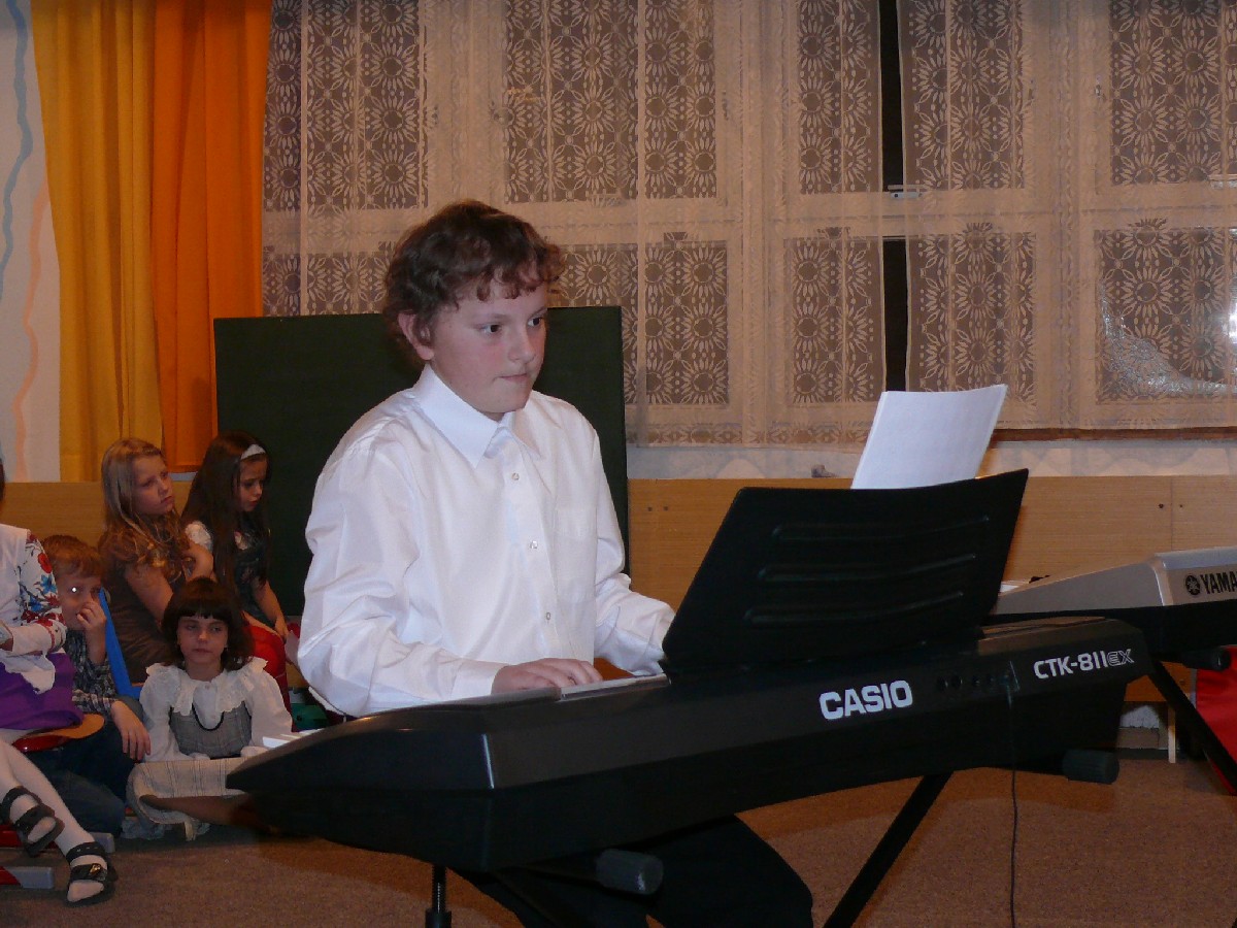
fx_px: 2394
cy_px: 464
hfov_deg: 29.0
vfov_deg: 21.9
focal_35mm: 67
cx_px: 618
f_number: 3.2
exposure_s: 1/30
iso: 200
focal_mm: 10.6
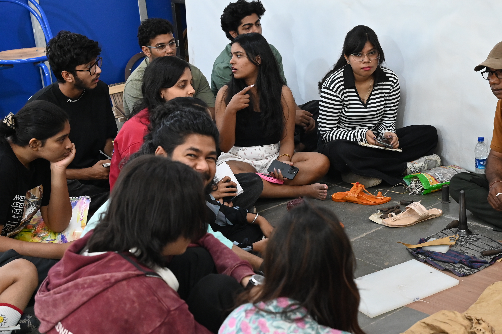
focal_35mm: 58
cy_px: 195
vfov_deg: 23.4
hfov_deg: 34.3
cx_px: 327
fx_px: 806
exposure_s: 1/125
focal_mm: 34.5
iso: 2800
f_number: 4
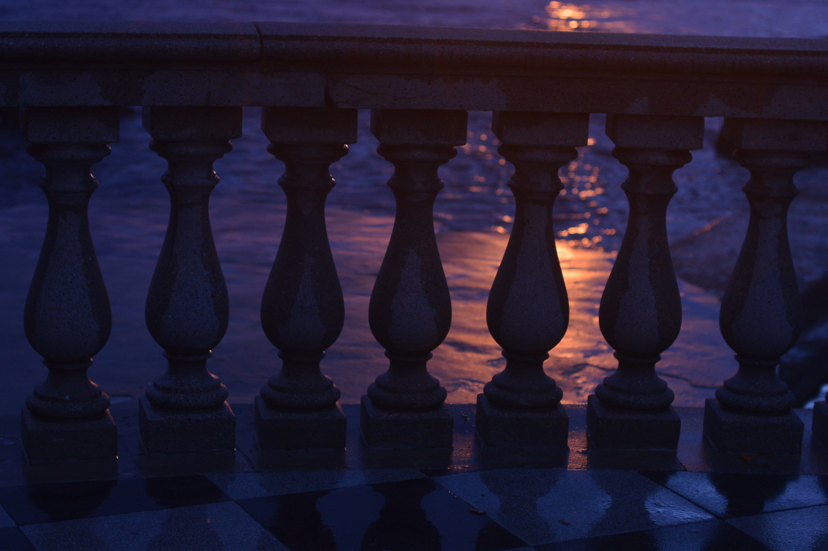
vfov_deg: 18.1
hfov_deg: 27.0
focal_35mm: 75
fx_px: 1723
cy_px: 276
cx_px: 414
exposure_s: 1/400
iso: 200
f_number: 4
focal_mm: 50
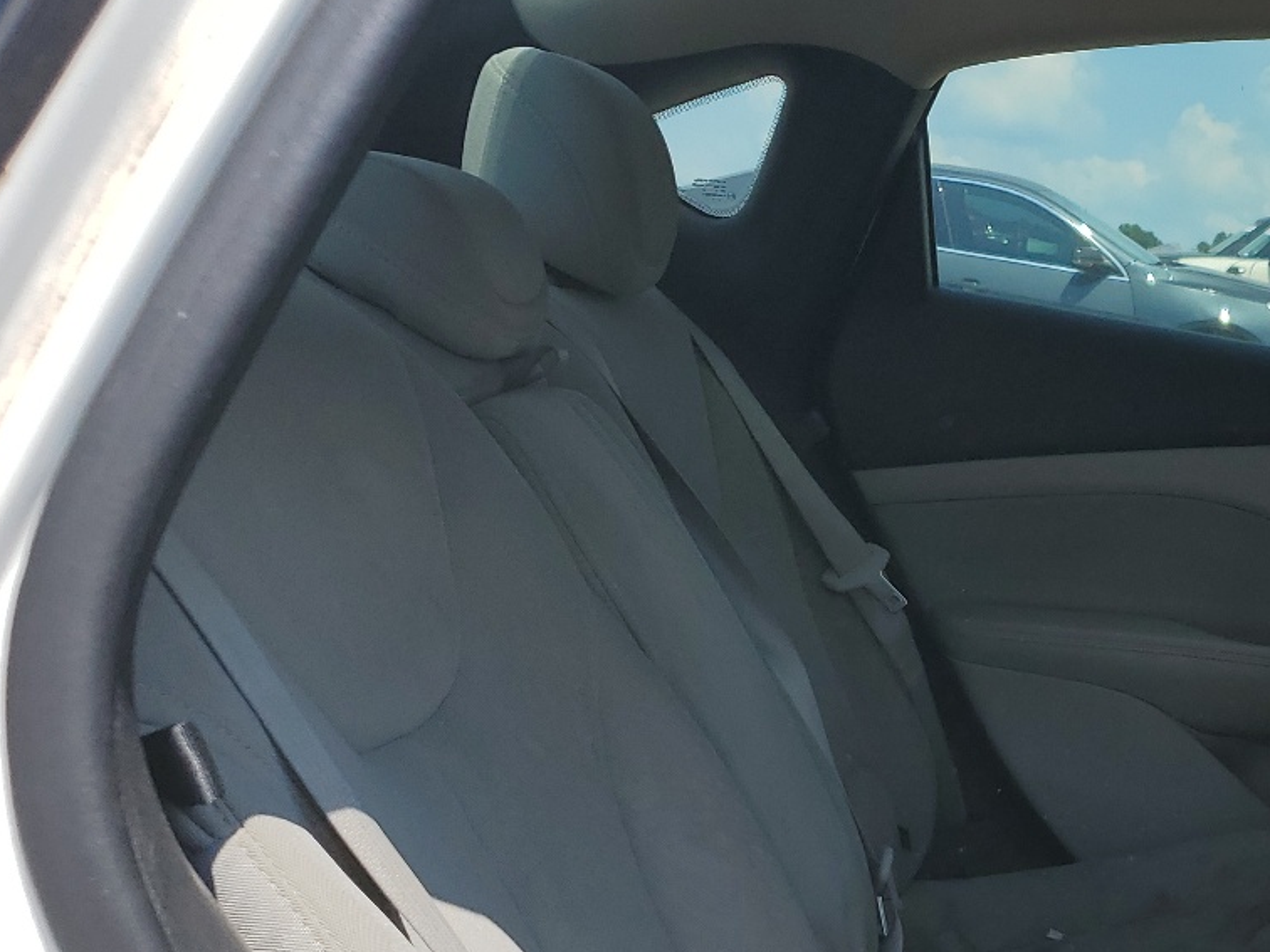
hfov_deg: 32.8
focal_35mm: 55
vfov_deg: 25.6
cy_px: 876
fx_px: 2018
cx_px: 1191
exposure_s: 1/2500
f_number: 1.5
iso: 50
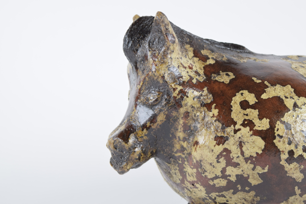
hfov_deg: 24.6
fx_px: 701
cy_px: 102
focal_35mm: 82
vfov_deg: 16.6
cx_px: 153
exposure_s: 1/125
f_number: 5.6
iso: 400
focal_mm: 55
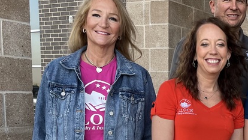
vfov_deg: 16.6
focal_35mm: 70
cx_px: 247
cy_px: 162
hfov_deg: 28.3
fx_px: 460
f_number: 1.6
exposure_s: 1/237
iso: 40
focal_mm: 5.1
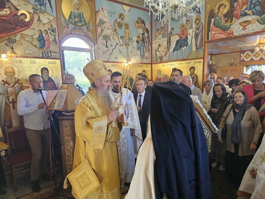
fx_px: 176
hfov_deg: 73.9
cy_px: 100
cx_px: 132
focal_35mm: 23
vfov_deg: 58.9
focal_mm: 6.3
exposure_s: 1/142
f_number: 1.7
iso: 640
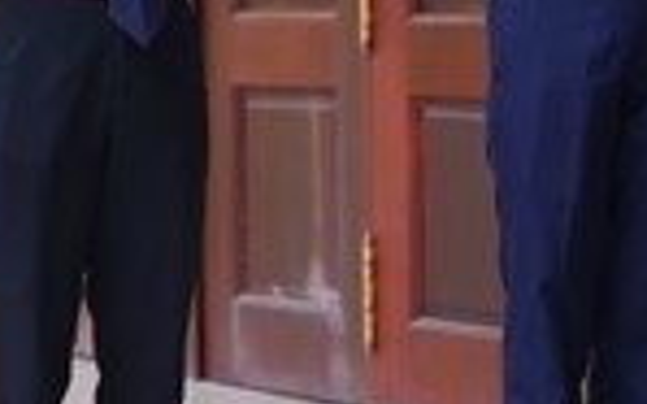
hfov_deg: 7.6
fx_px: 4865
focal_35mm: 276
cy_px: -37
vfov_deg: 4.7
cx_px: -87
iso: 160
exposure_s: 1/200
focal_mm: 62
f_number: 2.5
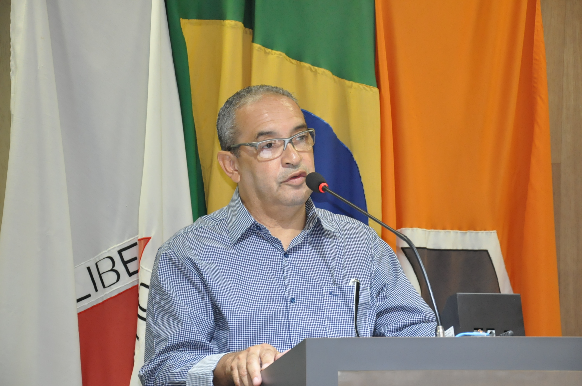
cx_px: 291
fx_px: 1695
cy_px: 193
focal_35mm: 105
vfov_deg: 13.0
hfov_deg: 19.5
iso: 2000
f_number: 5.3
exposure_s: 1/60
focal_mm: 70
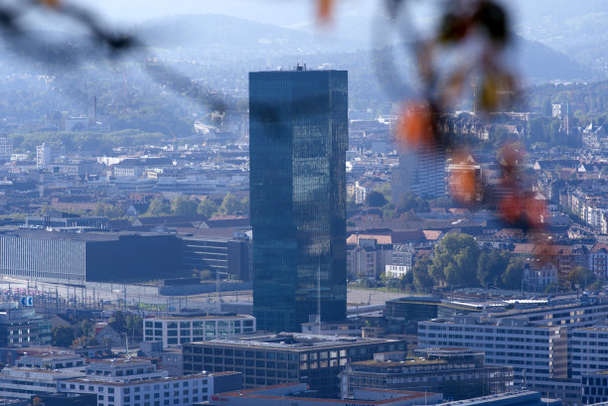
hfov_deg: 10.3
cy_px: 203
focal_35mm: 200
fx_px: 3380
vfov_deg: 6.9
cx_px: 304
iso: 100
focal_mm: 200
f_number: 5.6
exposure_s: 1/400
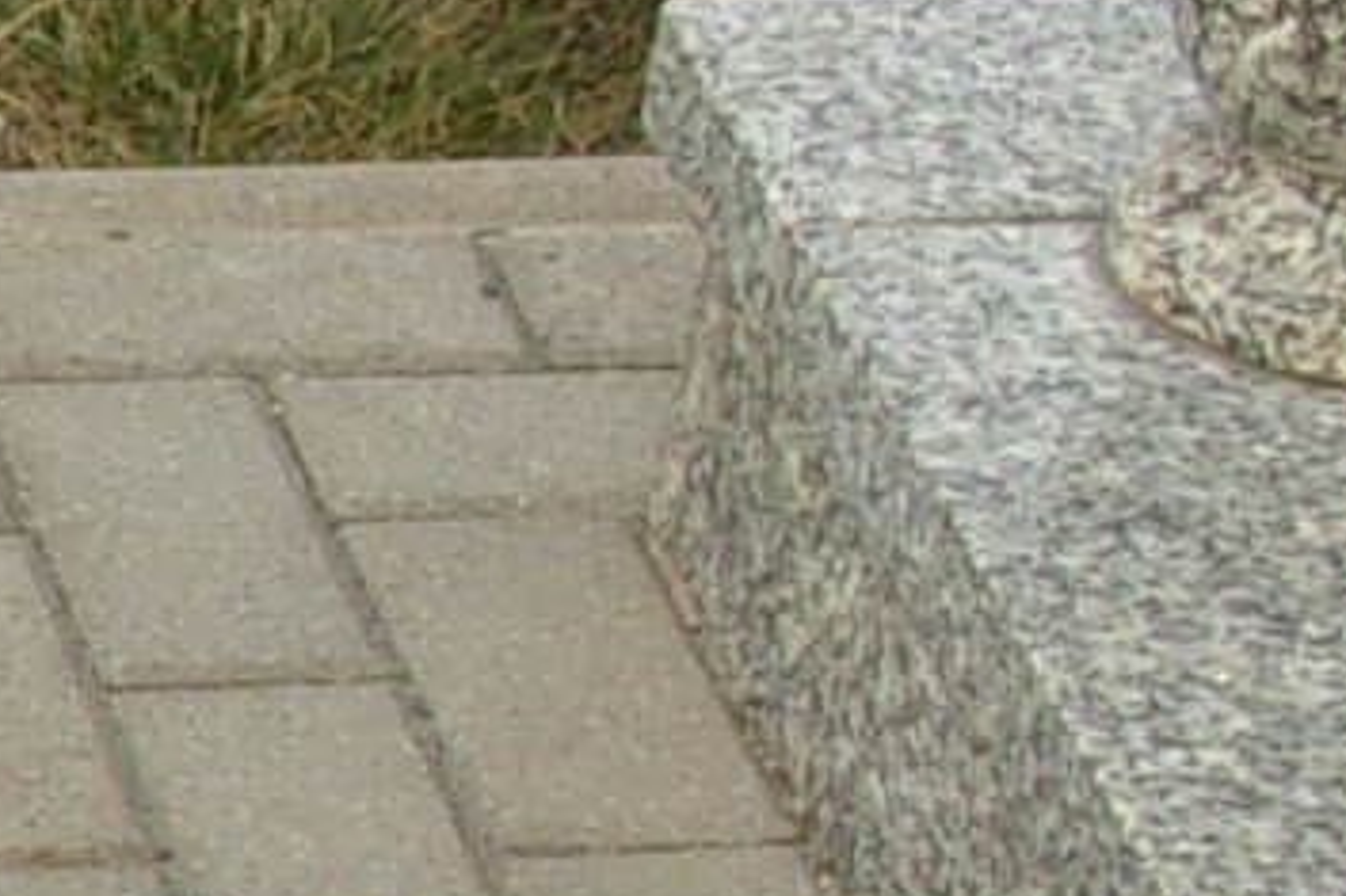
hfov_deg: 8.3
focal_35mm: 214
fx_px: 7997
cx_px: -2501
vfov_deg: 6.3
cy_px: 1300
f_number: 10.8
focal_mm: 5.1
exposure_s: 1/70
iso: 80
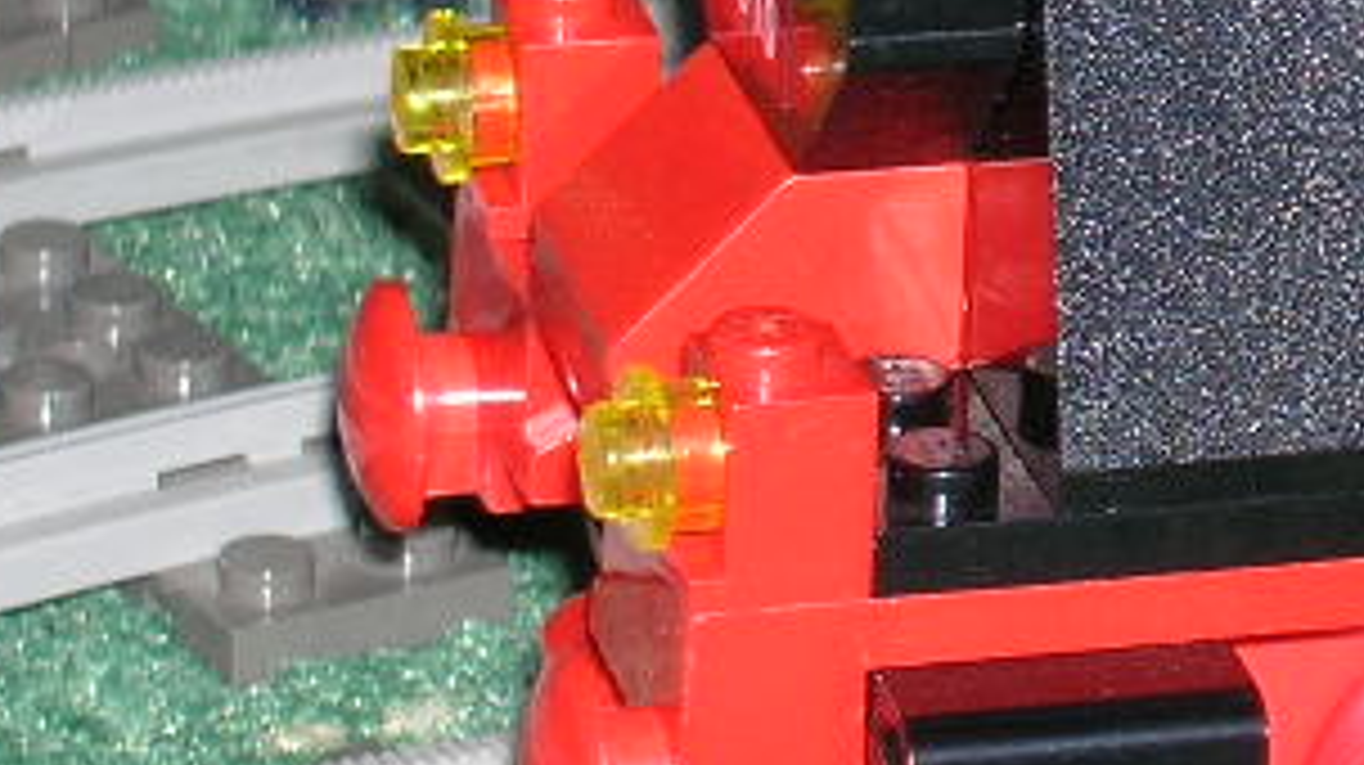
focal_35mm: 258
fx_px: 9326
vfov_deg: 4.7
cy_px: -230
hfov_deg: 8.2
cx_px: 1949
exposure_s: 1/60.1
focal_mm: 11.7
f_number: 3.9
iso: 50
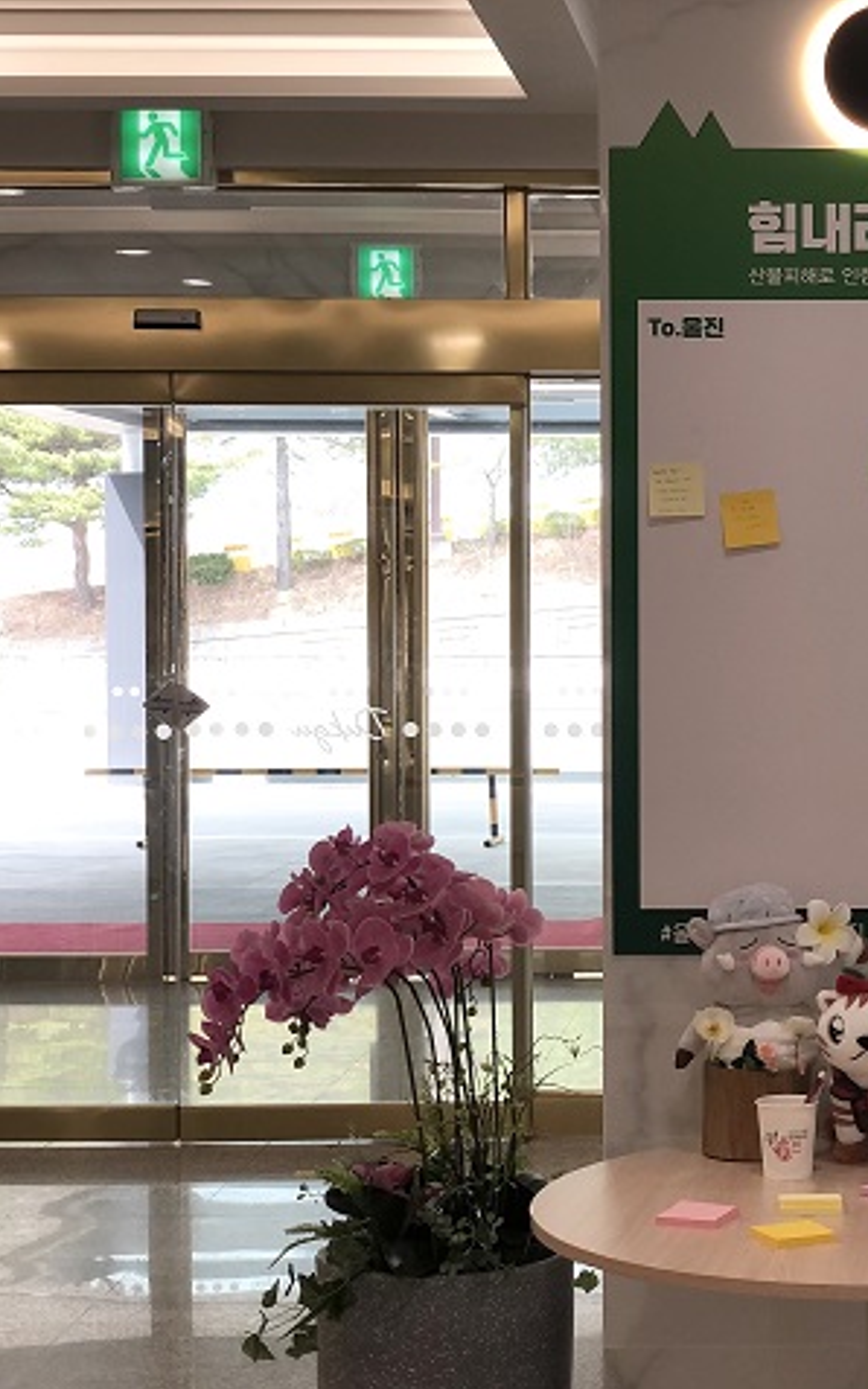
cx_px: 923
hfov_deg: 17.1
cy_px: 696
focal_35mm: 74
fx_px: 2802
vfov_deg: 27.9
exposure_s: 1/60
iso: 20
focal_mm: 6
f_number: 2.4
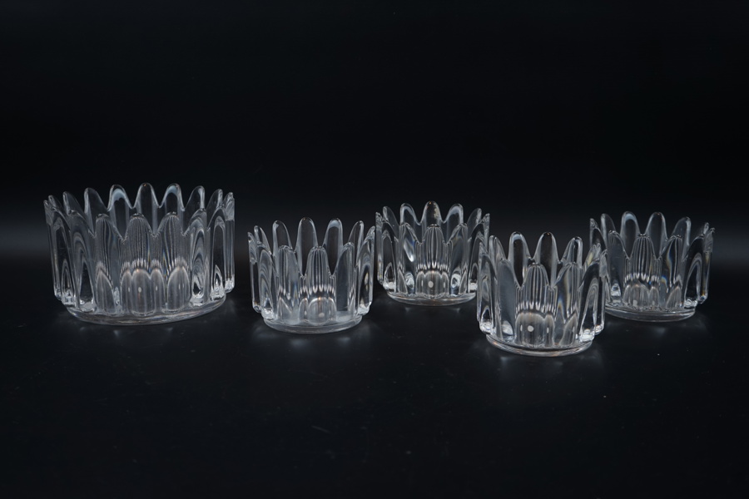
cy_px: 250
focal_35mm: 43
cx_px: 374
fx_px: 895
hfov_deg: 45.4
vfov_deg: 31.2
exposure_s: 1/60
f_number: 5
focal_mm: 43
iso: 100
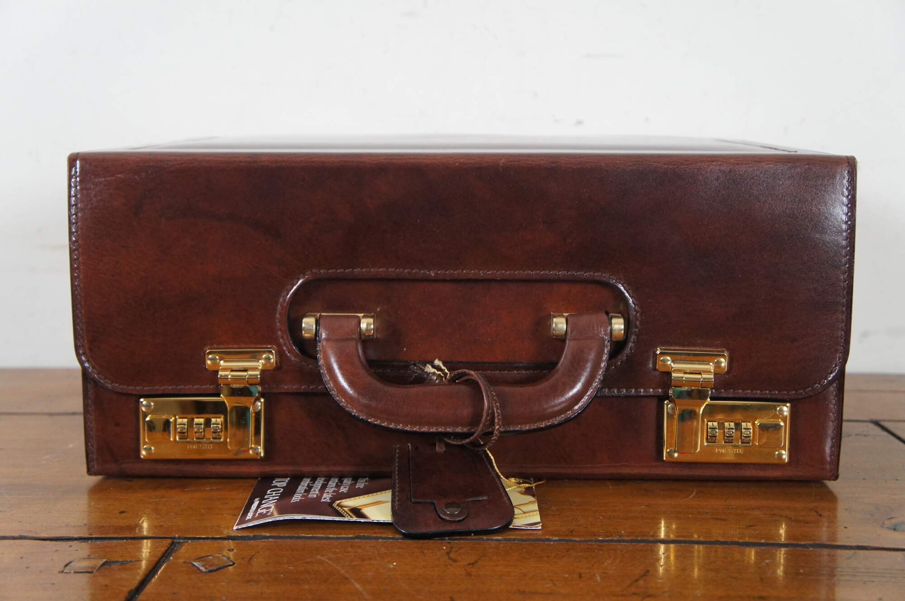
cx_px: 452
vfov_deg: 30.8
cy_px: 300
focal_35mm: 44
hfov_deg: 45.0
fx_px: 1092
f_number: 4
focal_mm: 29
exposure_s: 1/60
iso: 1600
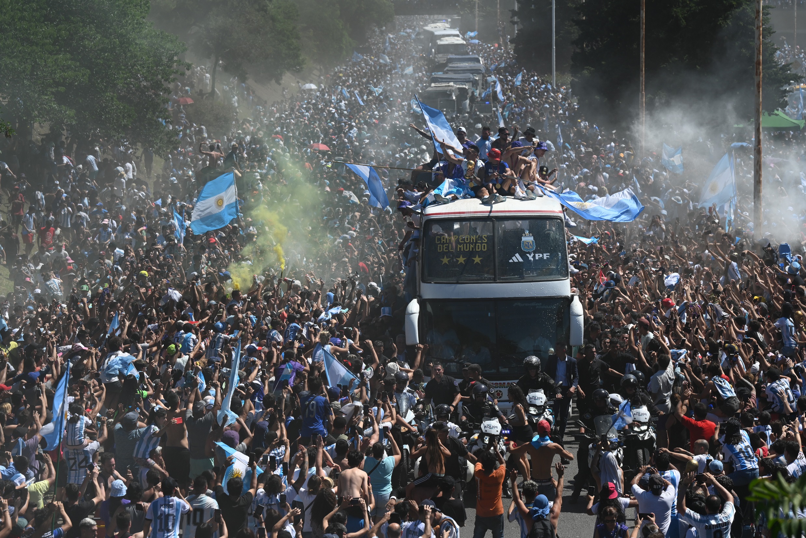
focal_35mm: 175
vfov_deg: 7.8
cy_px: 269
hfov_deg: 11.7
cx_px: 403
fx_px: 3918
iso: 160
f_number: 9
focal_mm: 175
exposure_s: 1/500
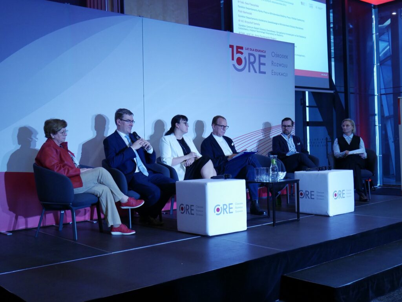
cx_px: 201
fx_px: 488
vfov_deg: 34.4
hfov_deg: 44.8
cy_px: 151
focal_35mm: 42
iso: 1250
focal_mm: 21
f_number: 4.6
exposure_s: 1/60
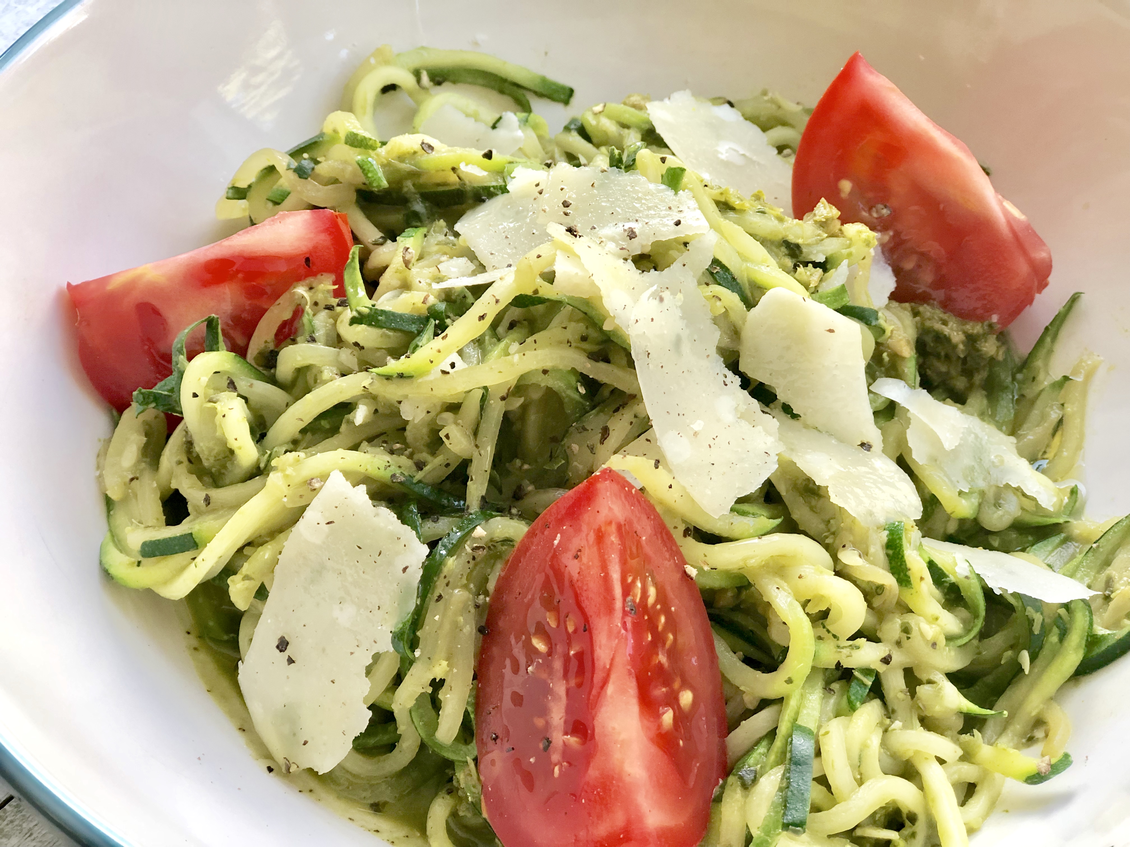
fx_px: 1861
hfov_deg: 33.8
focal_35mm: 57
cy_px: 424
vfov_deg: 25.7
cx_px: 565
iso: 40
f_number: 2.8
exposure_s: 1/30
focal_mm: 6.6
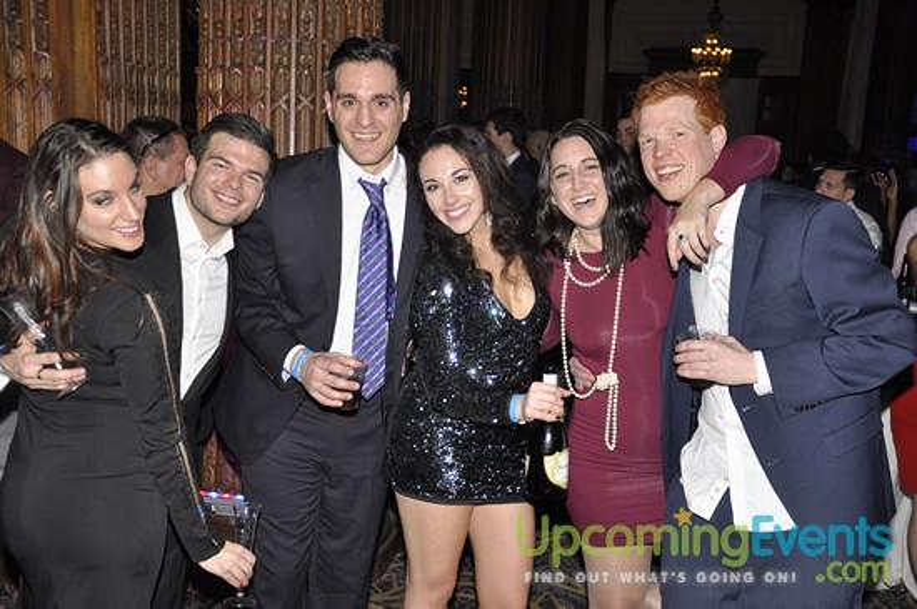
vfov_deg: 31.8
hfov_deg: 46.5
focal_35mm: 42
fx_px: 1068
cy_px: 304
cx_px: 458
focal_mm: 28
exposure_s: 1/60
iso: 400
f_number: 5
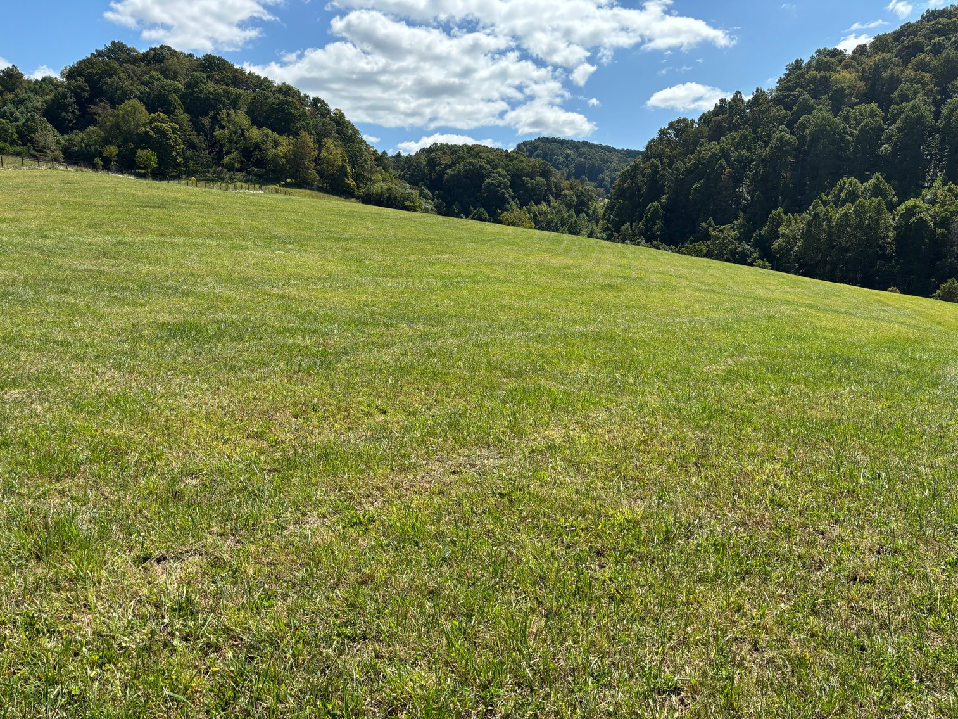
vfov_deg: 53.1
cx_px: 479
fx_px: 720
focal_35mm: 26
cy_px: 360
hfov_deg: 67.3
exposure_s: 1/2398
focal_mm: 5.96
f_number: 1.6
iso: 50
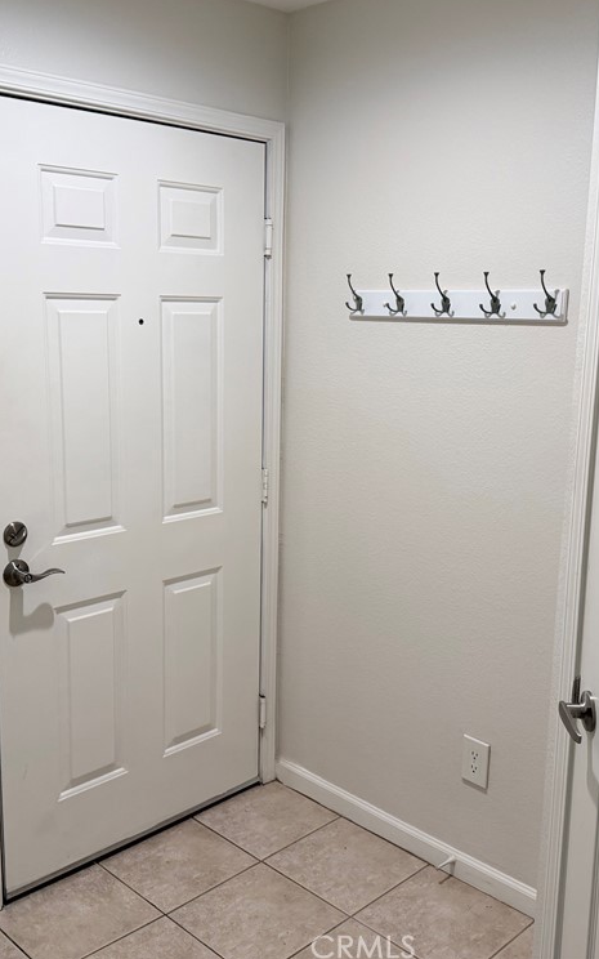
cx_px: 286
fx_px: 914
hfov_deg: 36.3
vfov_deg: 55.3
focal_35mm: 35
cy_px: 470
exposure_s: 1/120
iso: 160
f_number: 1.78
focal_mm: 6.76
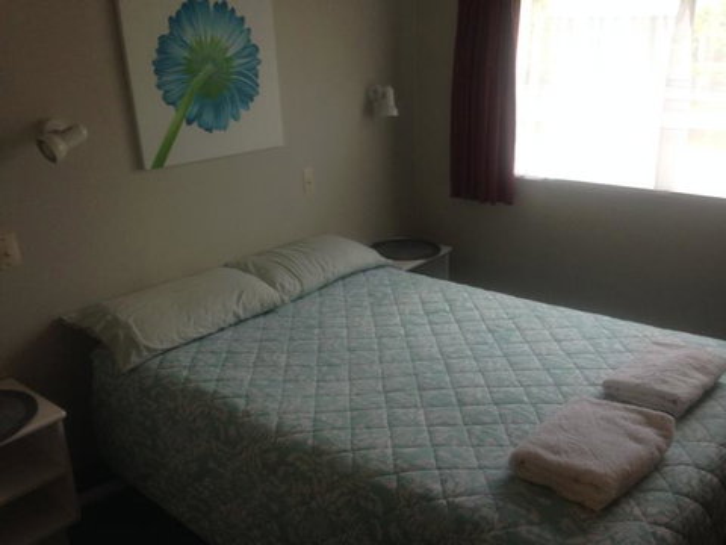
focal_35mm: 33
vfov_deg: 42.9
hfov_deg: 55.4
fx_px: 692
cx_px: 363
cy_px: 272
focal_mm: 4.12
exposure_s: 1/120
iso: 80
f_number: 2.4
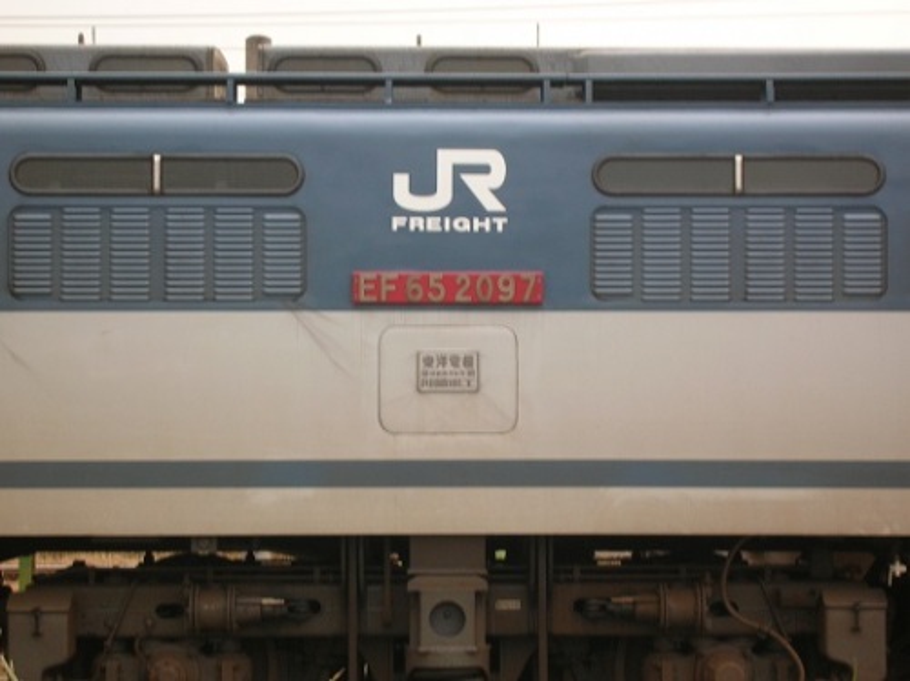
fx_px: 2758
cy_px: 340
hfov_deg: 18.7
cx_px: 455
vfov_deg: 14.1
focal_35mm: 105
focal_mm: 17.4
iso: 50
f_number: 4.9
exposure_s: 1/10.3
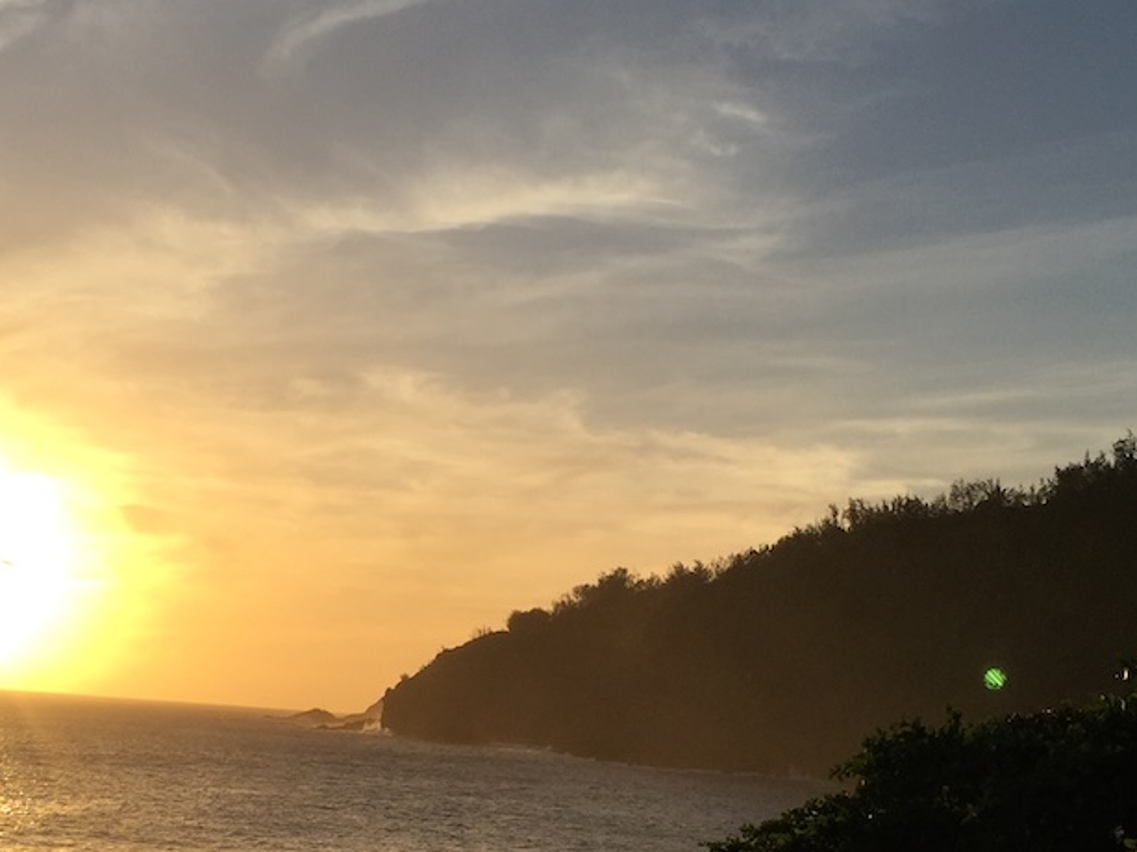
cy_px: 596
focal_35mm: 63
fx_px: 2068
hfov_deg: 30.7
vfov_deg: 23.1
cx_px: 469
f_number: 2.2
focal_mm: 4.15
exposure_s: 1/3300
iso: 32
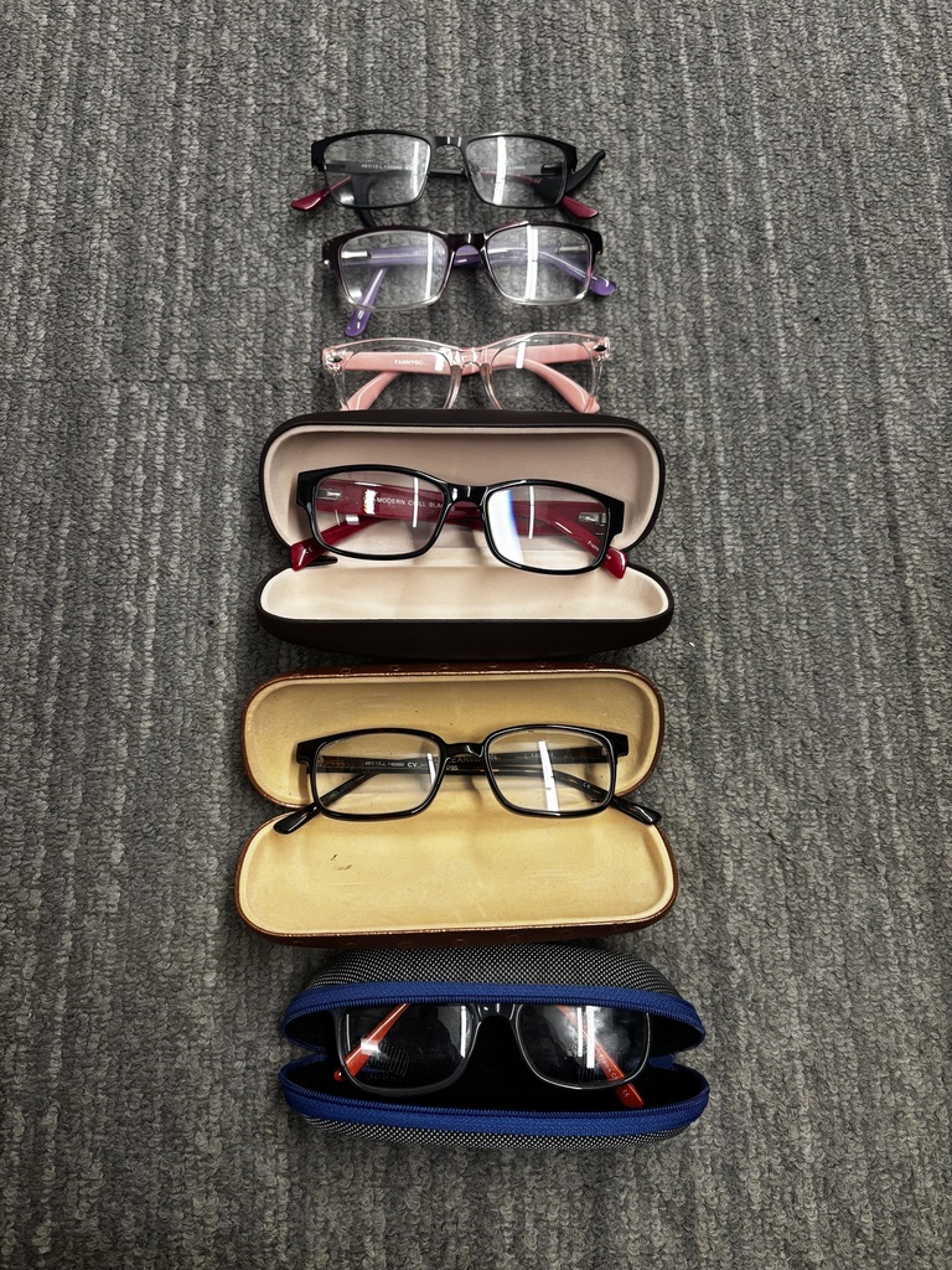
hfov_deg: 53.1
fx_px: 953
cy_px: 635
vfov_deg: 67.3
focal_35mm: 26
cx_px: 476
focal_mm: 5.96
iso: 125
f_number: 1.6
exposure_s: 1/119
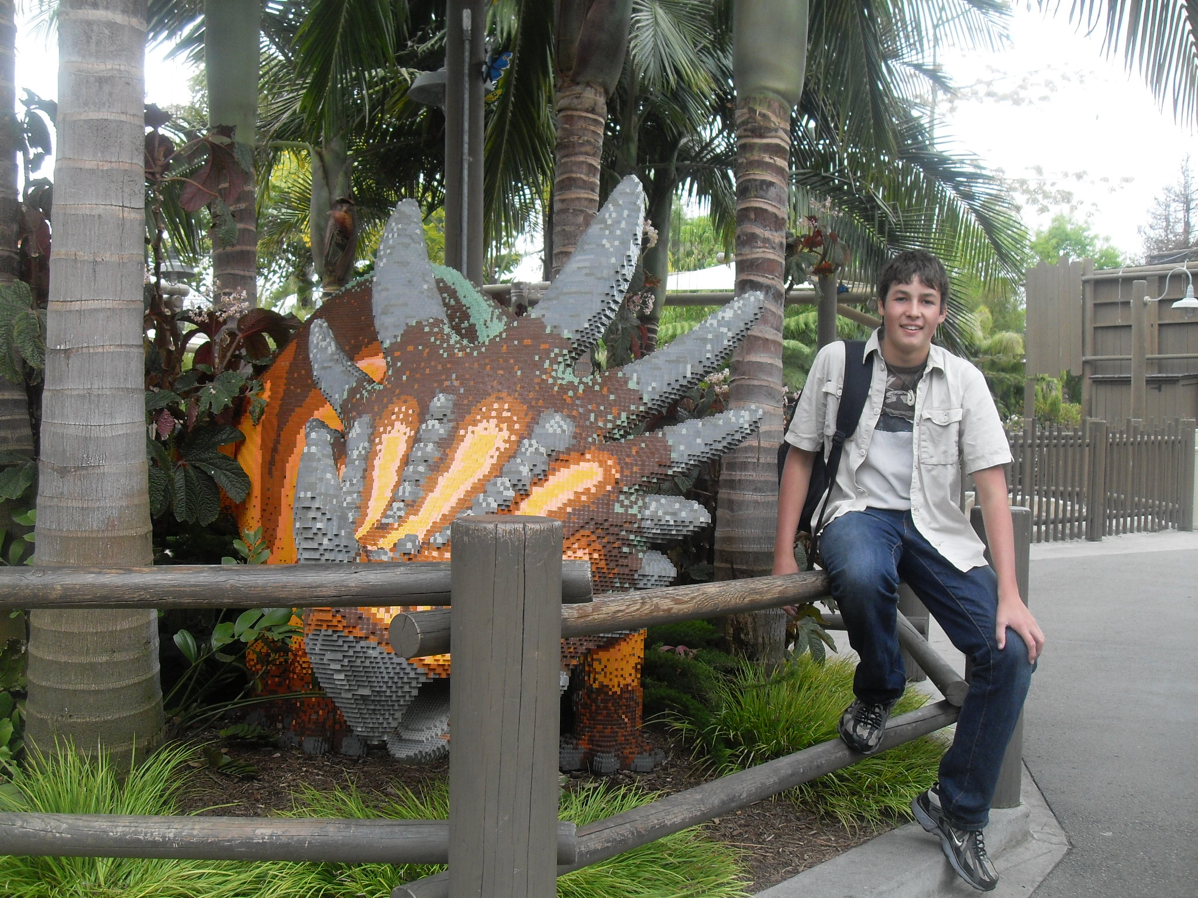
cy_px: 449
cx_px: 599
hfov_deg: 50.1
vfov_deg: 38.7
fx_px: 1281
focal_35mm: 37
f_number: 2.8
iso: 80
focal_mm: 6.3
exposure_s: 1/125
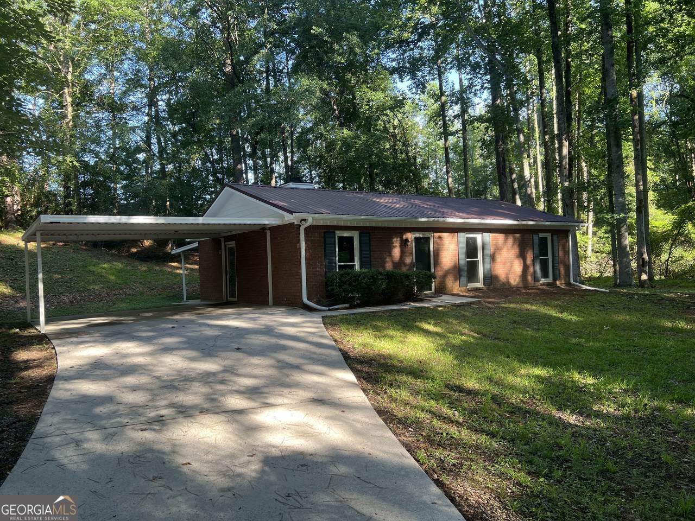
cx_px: 348
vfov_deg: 53.1
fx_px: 522
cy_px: 260
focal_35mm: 26
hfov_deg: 67.3
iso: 32
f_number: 1.5
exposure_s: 1/148
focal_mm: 5.7
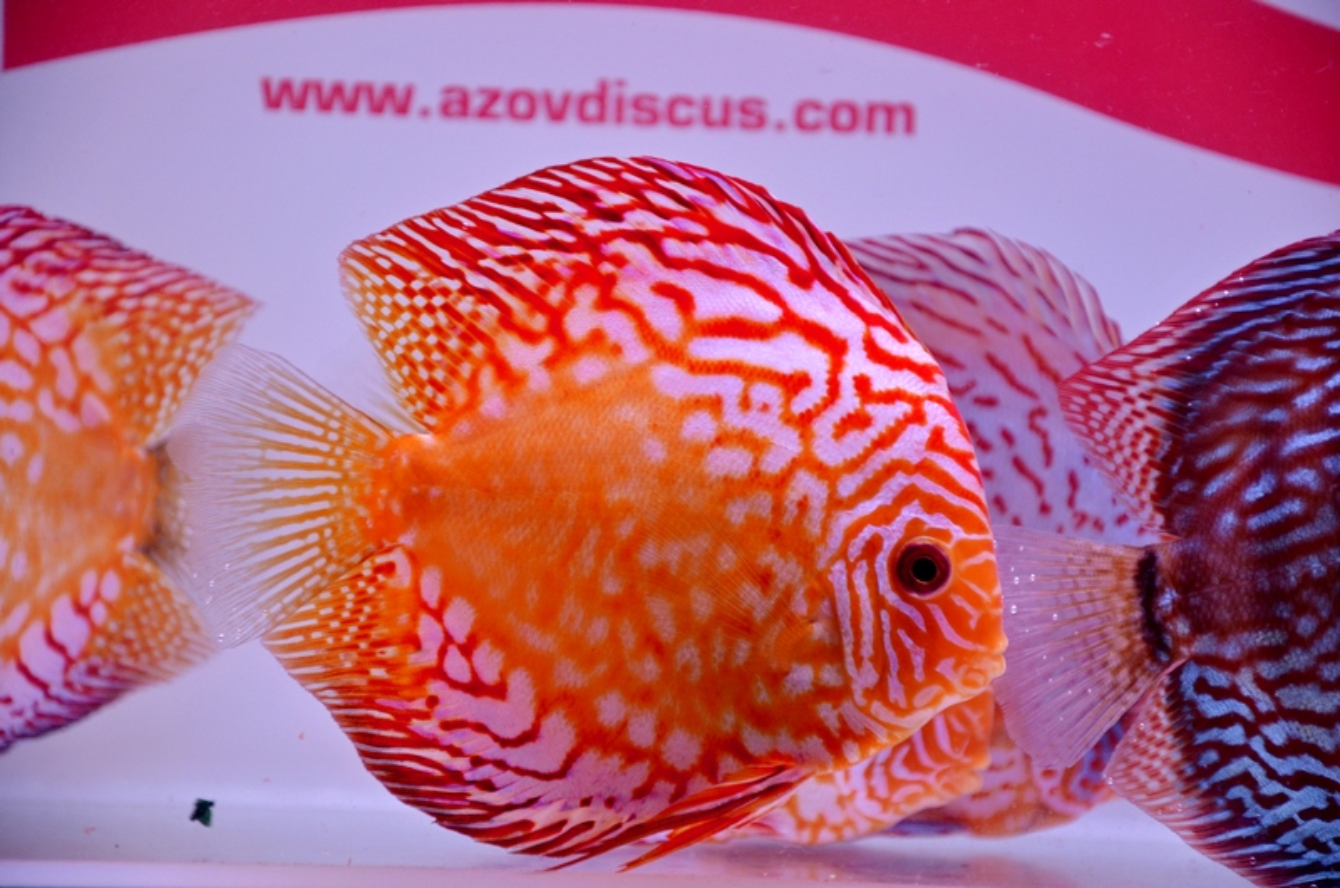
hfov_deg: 13.1
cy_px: 444
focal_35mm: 158
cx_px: 670
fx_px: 5851
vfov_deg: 8.7
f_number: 5.6
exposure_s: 1/60
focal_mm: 105
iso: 400
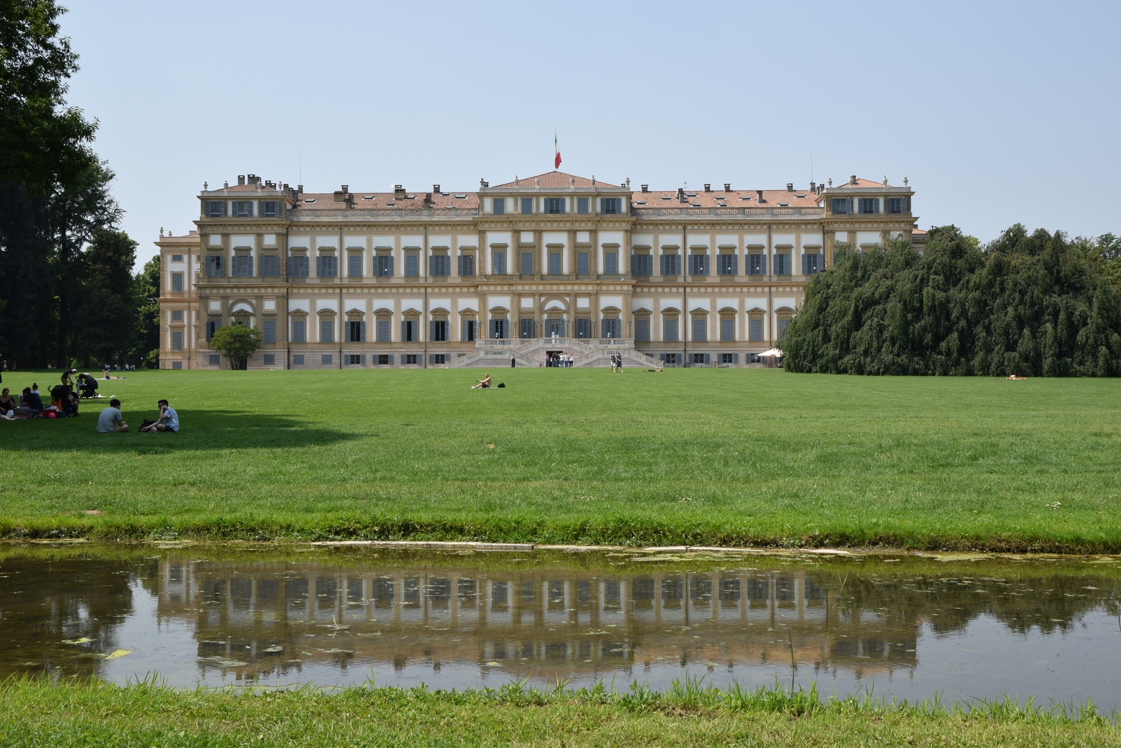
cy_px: 374
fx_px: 1308
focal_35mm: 42
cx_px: 560
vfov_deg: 31.9
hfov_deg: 46.4
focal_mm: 28
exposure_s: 1/100
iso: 100
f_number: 13
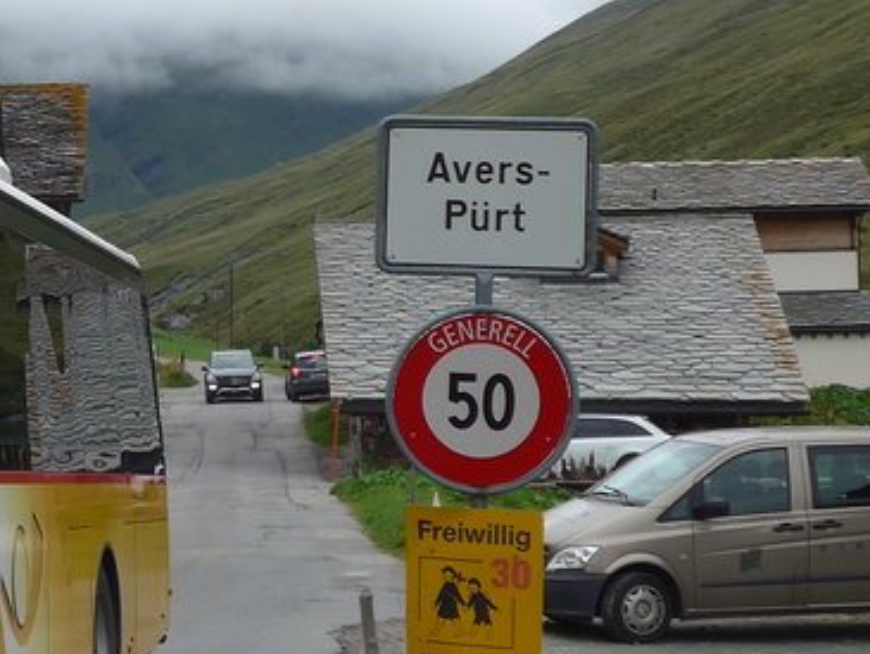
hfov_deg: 15.7
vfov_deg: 12.5
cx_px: -304
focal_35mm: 118
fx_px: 2968
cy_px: 193
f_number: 2.8
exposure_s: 1/1600
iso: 80
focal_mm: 7.5
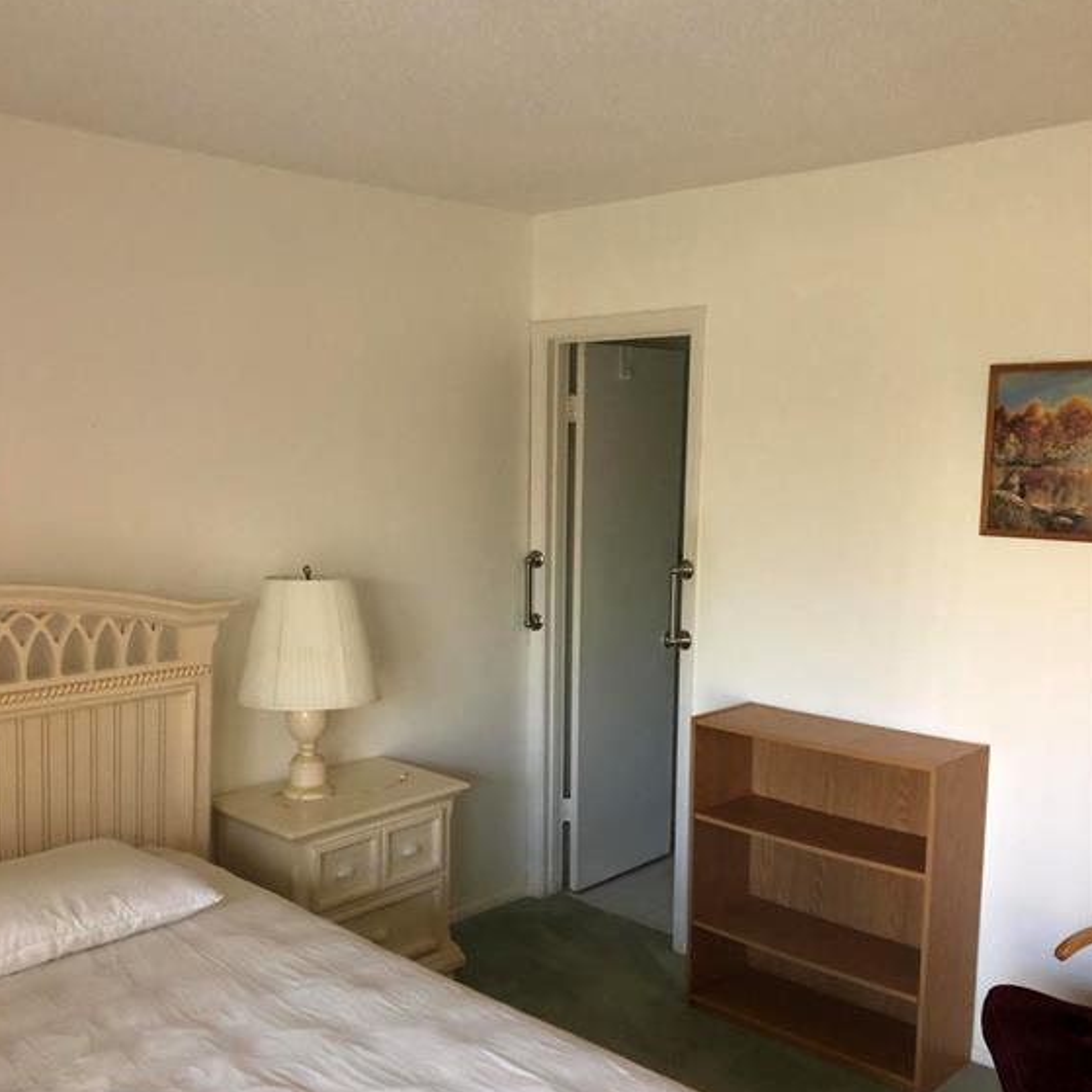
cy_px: 662
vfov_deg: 48.1
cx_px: 541
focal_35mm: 34
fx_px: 1213
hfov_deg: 48.5
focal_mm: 4
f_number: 1.8
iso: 100
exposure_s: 1/15
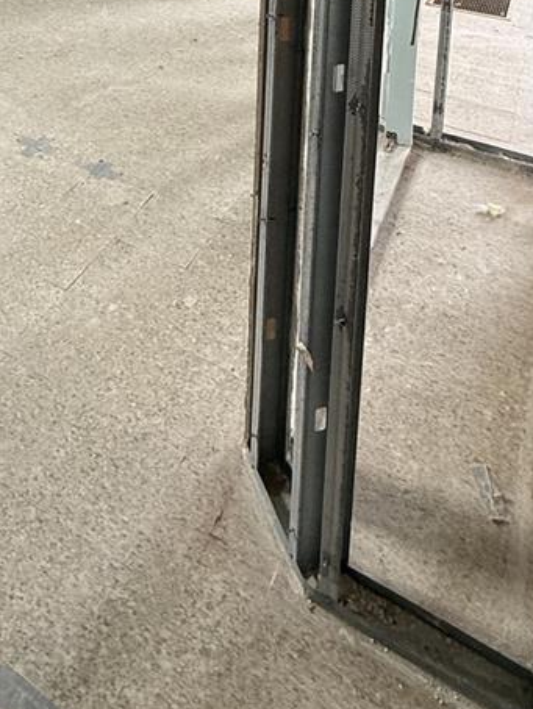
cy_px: -161
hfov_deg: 37.6
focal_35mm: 37
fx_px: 759
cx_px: 127
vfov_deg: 36.9
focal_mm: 2.22
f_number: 2.2
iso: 200
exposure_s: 1/99
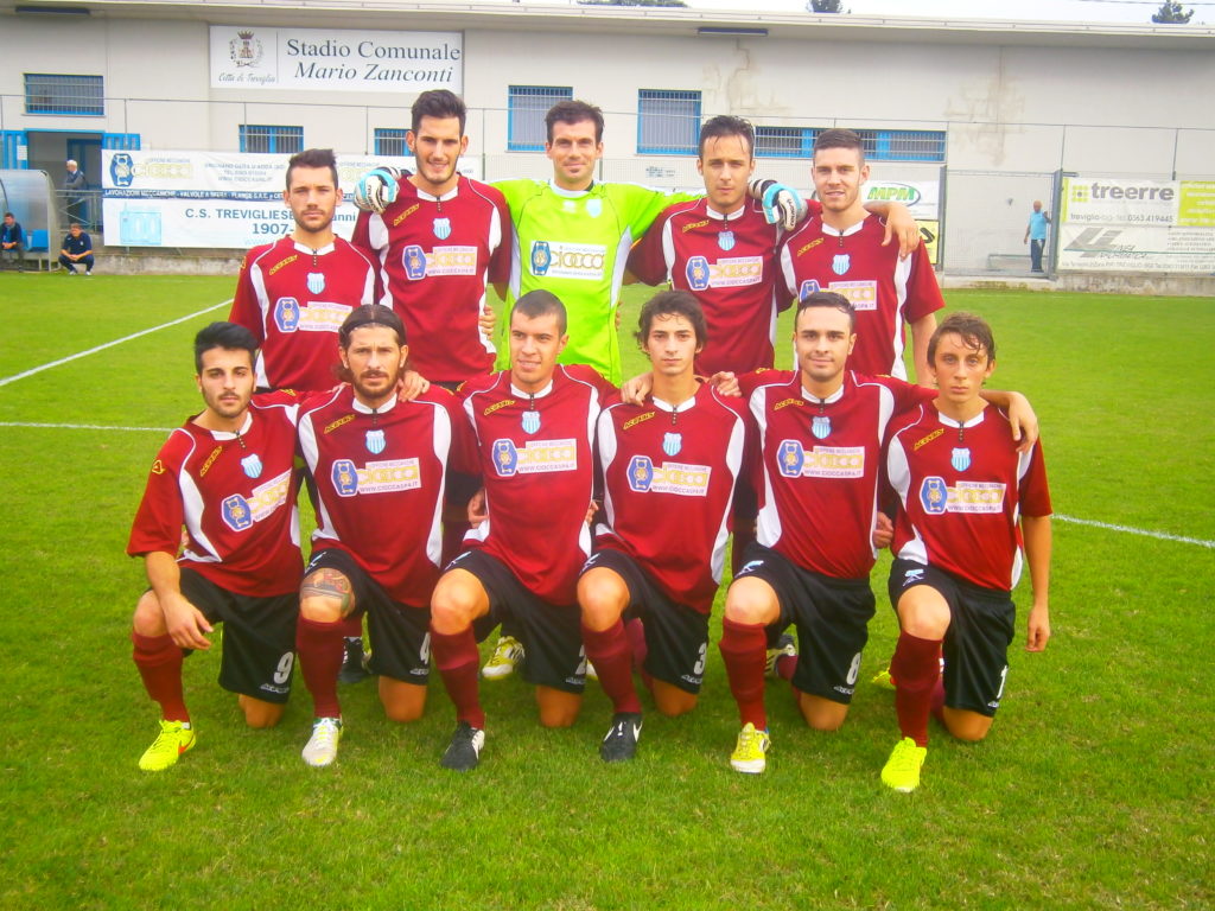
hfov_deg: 40.4
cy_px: 456
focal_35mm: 47
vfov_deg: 30.9
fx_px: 1650
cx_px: 608
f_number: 3.4
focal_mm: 8.3
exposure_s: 1/200
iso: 80
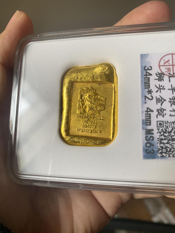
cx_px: 88
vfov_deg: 67.3
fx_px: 175
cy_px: 116
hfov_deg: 53.1
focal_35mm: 26
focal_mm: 4.25
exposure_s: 1/60
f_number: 1.8
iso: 125
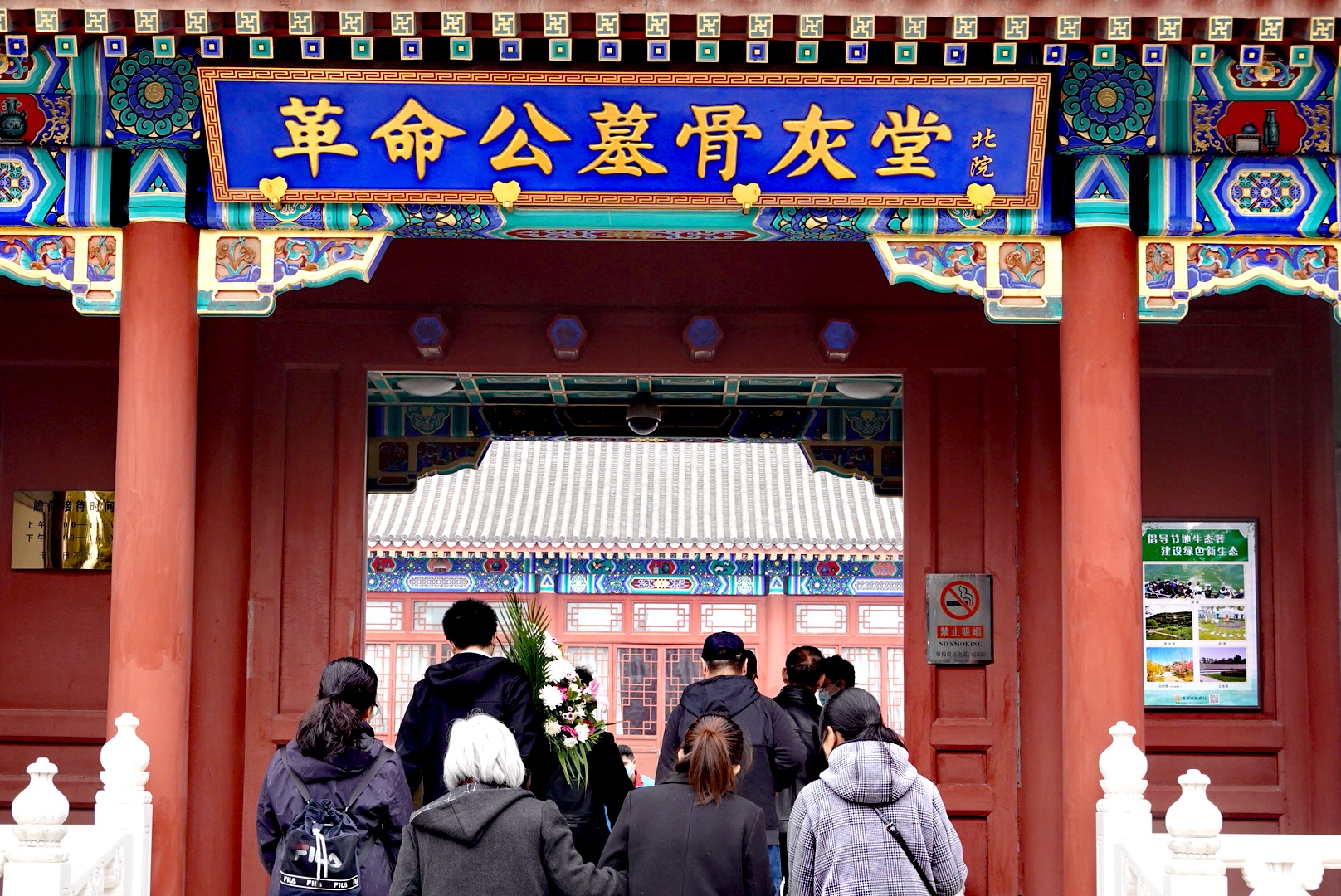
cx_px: 670
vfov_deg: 19.0
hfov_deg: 28.1
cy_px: 448
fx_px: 2684
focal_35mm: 72
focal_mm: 26.37
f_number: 5
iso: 320
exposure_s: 1/320
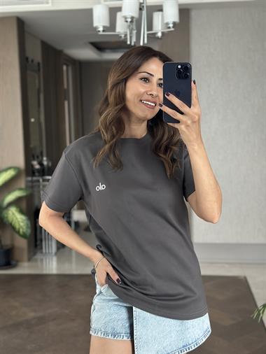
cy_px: 177
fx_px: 491
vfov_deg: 39.6
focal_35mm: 48
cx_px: 133
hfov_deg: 30.3
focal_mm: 6.86
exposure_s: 1/49
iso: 400
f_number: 1.78
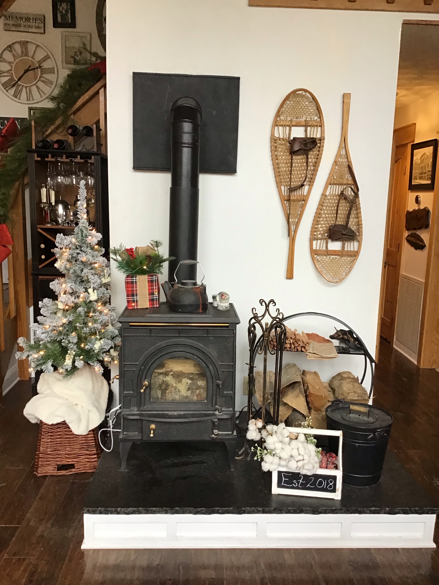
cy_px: 292
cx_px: 220
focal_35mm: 31
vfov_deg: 58.4
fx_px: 524
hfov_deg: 45.4
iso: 50
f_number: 2.4
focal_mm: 3.3
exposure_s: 1/30
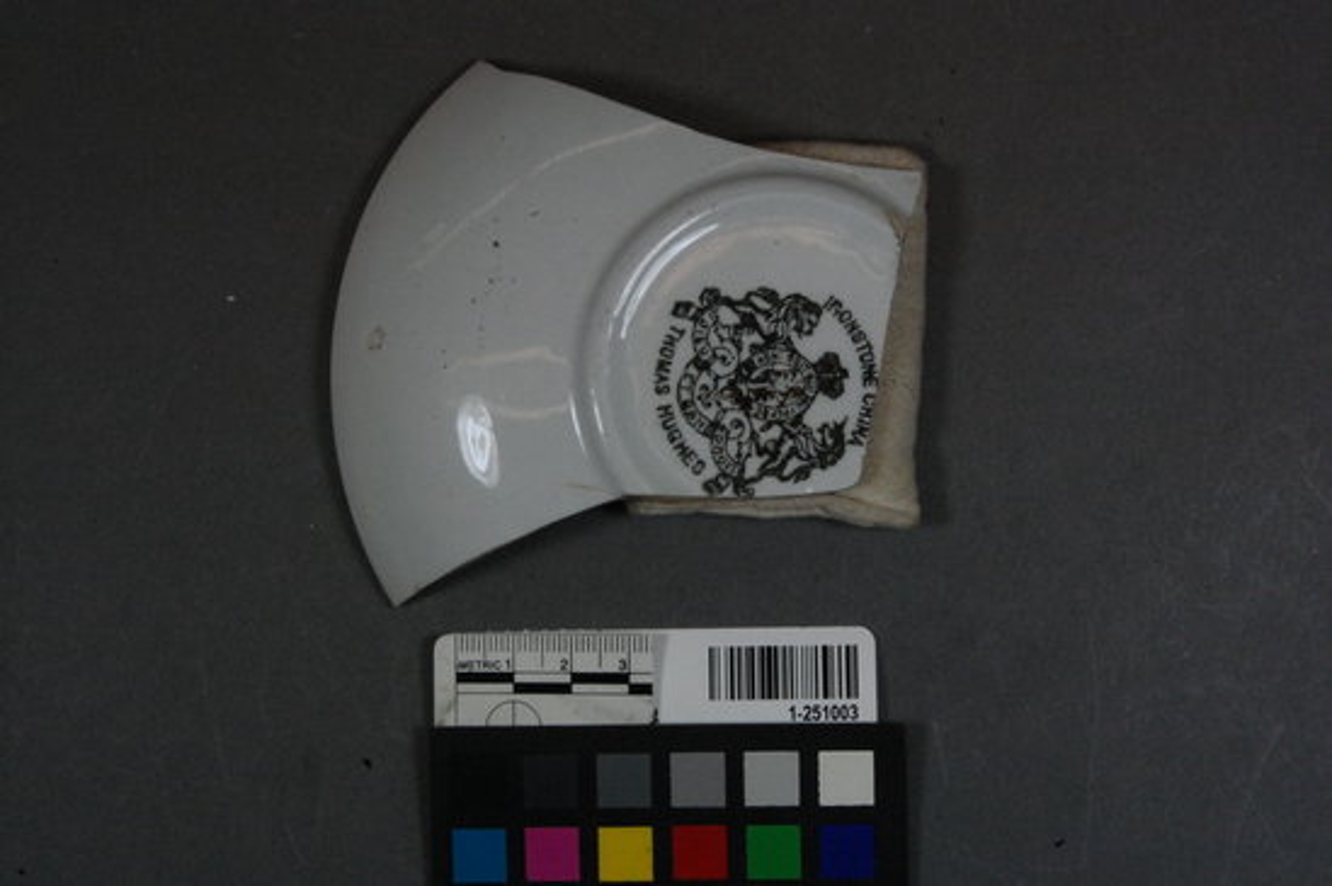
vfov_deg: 21.5
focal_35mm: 63
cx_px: 666
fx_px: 2329
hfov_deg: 31.9
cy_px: 443
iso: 1600
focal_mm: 42
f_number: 25
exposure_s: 1/60
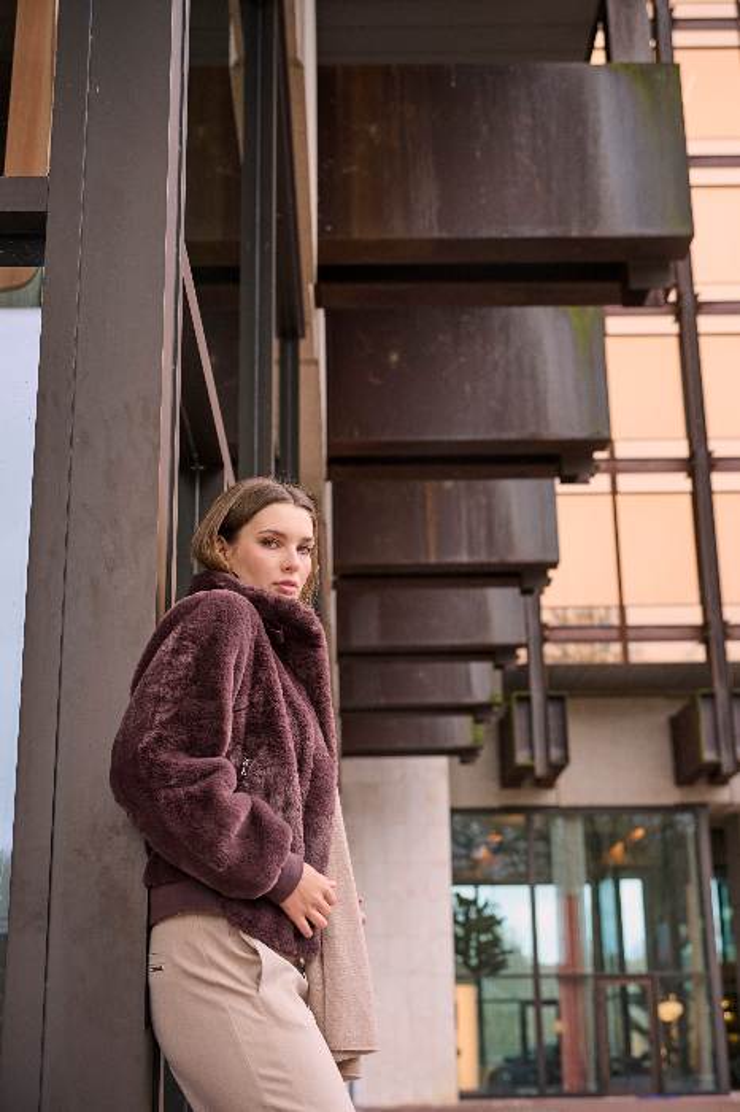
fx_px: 1481
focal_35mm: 48
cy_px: 556
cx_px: 370
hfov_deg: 28.0
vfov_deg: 41.1
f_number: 4
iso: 500
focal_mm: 48
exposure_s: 1/125
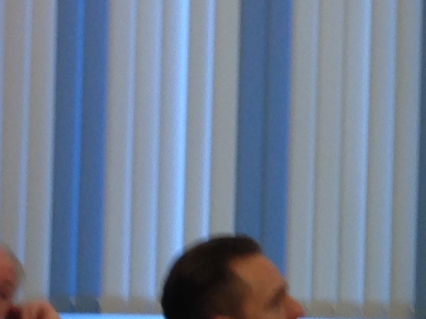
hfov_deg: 9.0
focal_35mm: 213
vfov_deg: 7.0
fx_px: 2620
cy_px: 239
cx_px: 695
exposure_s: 1/24
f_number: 2.4
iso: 50
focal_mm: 4.12
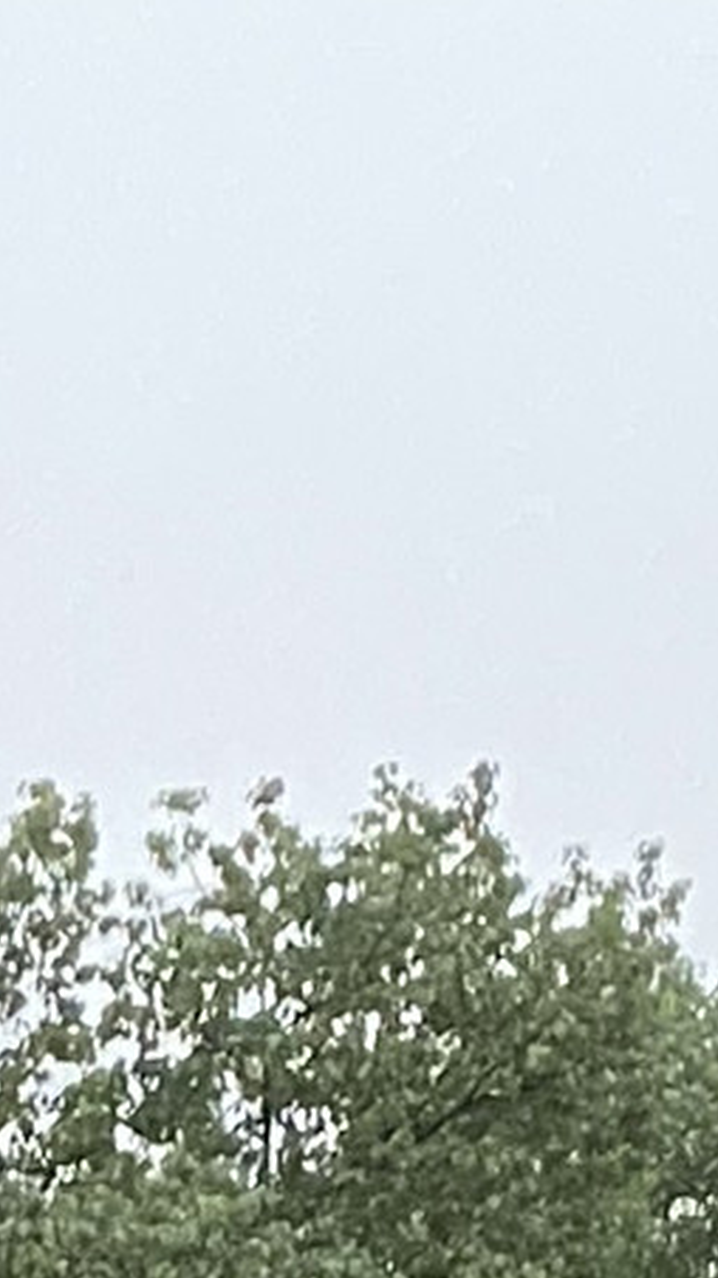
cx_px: -1688
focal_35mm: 188
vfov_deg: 10.0
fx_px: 6368
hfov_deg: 5.9
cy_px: 3085
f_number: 1.8
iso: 400
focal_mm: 4.25
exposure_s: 1/50
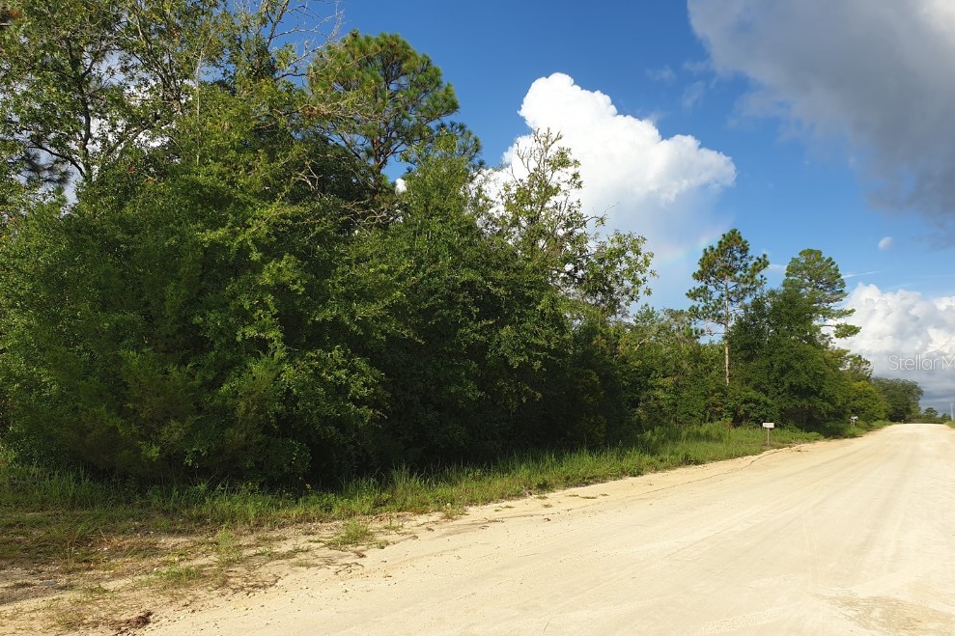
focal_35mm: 28
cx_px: 485
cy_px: 362
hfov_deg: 65.5
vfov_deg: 46.3
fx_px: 743
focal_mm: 4.3
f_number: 2.4
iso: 50
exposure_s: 1/1621
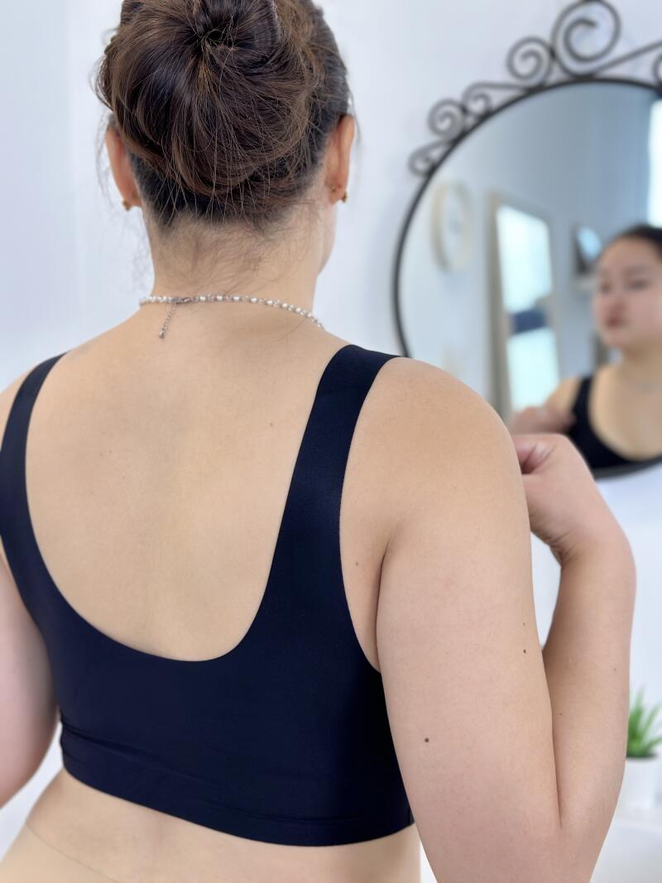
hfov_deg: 30.3
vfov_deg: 39.7
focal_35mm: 48
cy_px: 442
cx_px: 331
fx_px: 1224
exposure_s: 1/100
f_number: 1.78
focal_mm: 6.86
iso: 125
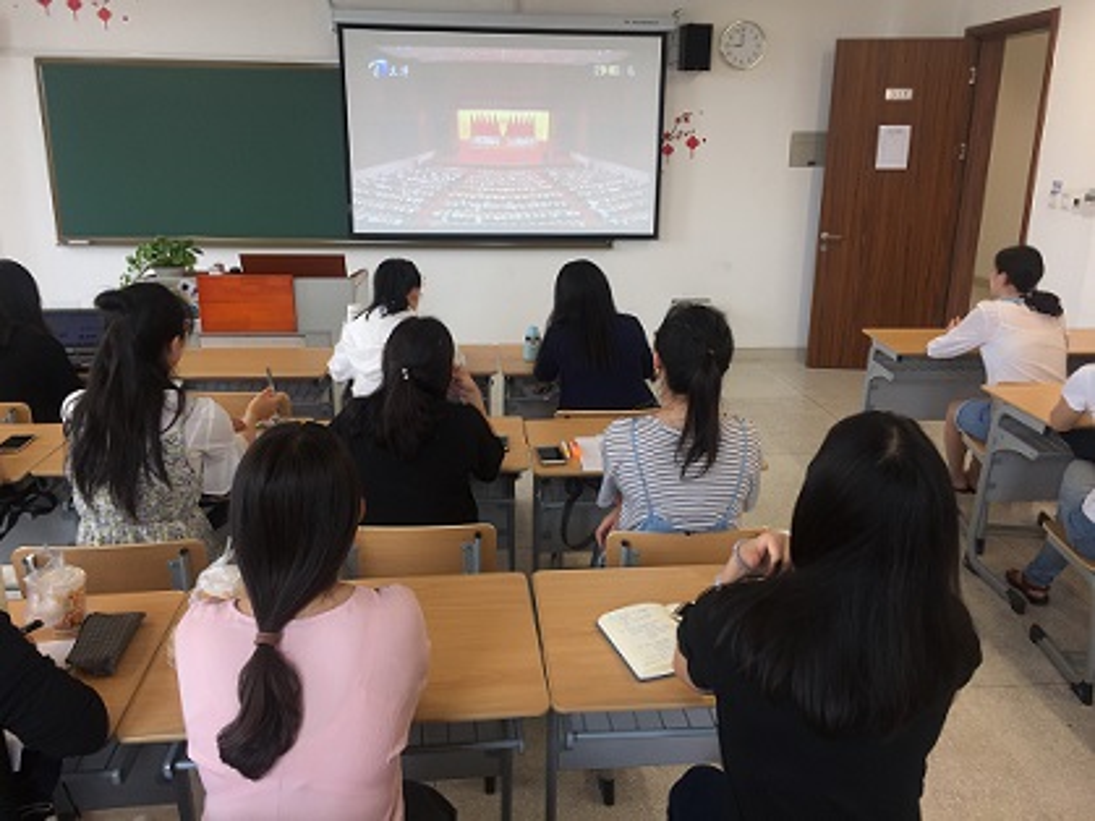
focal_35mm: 29
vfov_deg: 48.2
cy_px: 410
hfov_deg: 61.7
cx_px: 548
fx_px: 917
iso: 40
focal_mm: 4.15
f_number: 2.2
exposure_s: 1/50
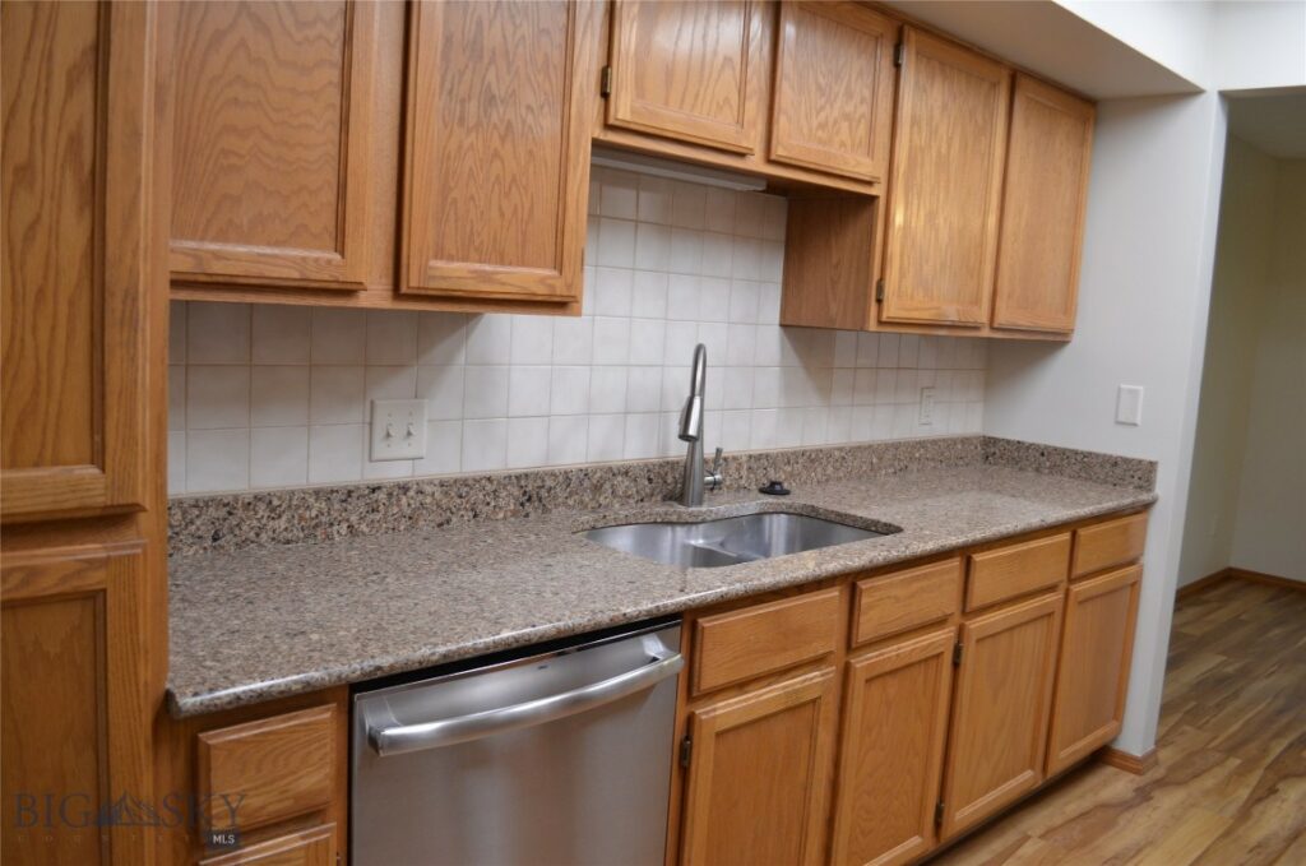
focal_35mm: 27
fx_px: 978
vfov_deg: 47.8
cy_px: 433
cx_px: 653
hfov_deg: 67.5
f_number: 4
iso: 500
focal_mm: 18
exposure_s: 1/60
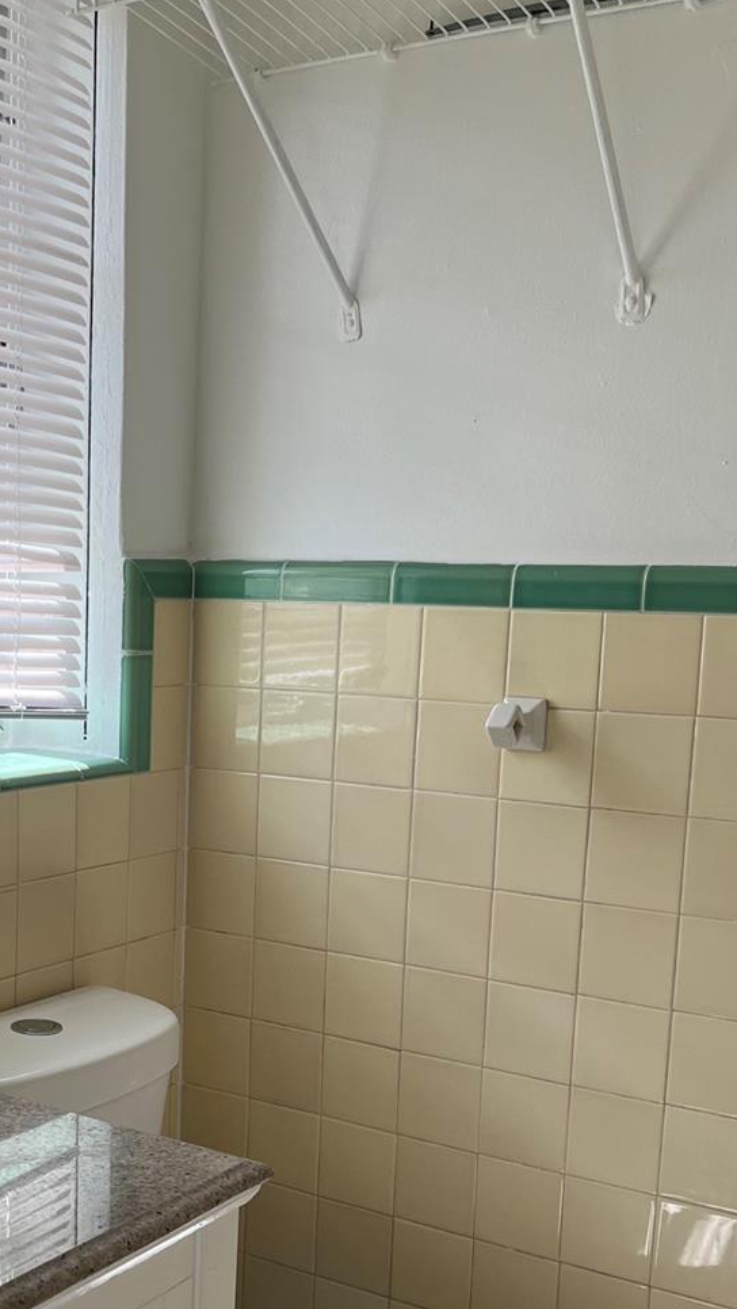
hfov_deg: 26.1
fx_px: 1563
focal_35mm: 45
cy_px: 853
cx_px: 165
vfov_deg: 44.9
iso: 50
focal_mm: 5.1
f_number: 1.6
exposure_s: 1/348
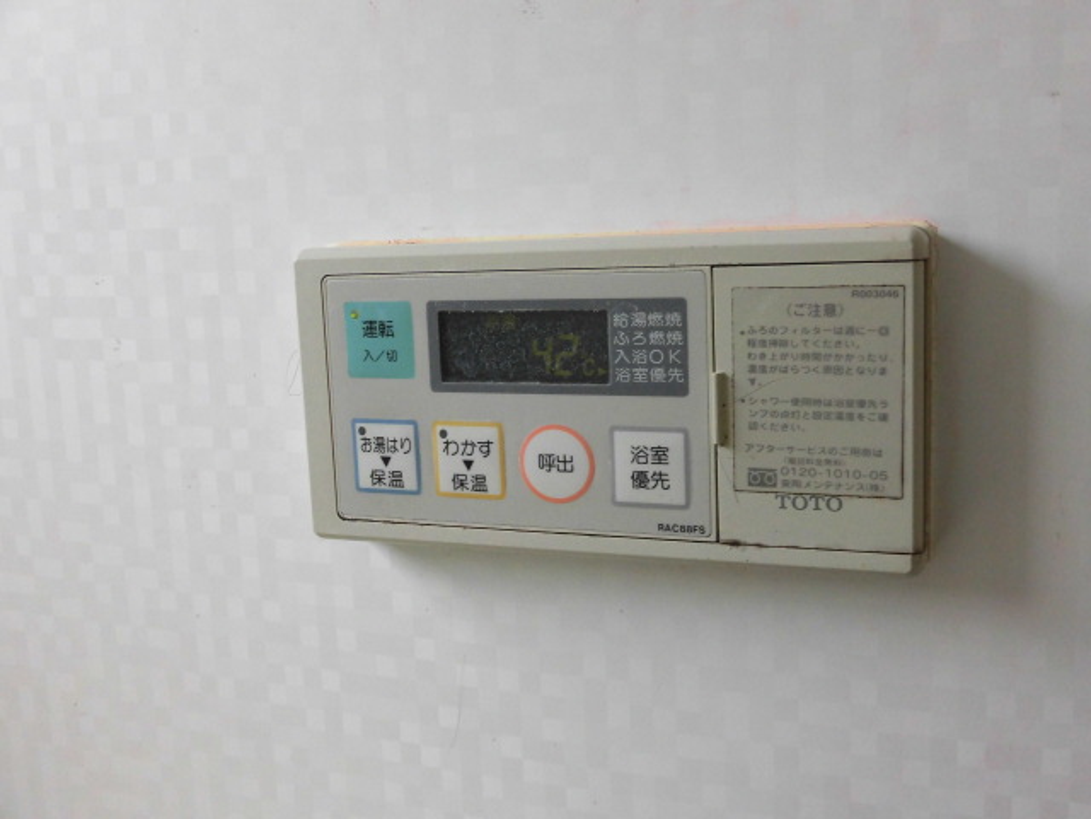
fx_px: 1198
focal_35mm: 38
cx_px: 546
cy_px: 410
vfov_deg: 37.7
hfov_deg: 49.0
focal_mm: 6.77
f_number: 3.7
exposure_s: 1/50
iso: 200
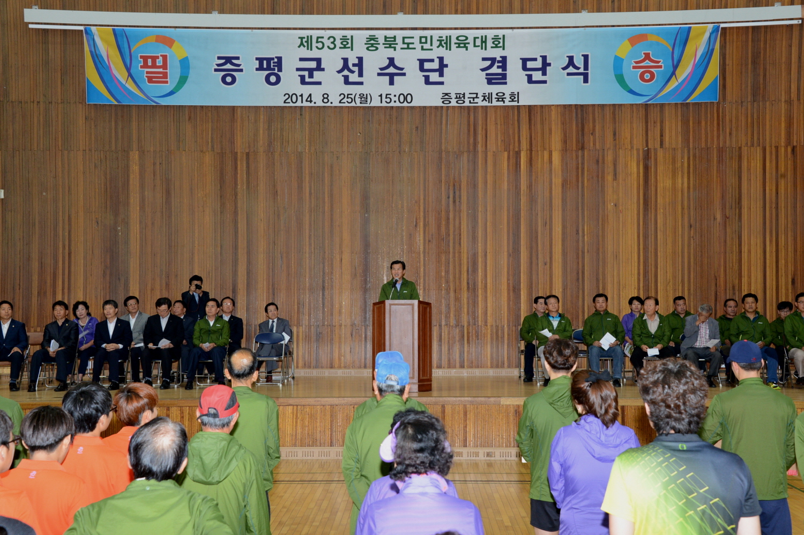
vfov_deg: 24.6
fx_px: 1227
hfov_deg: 36.3
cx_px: 402
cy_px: 268
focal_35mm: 55
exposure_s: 1/60
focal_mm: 55
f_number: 8
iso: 1600
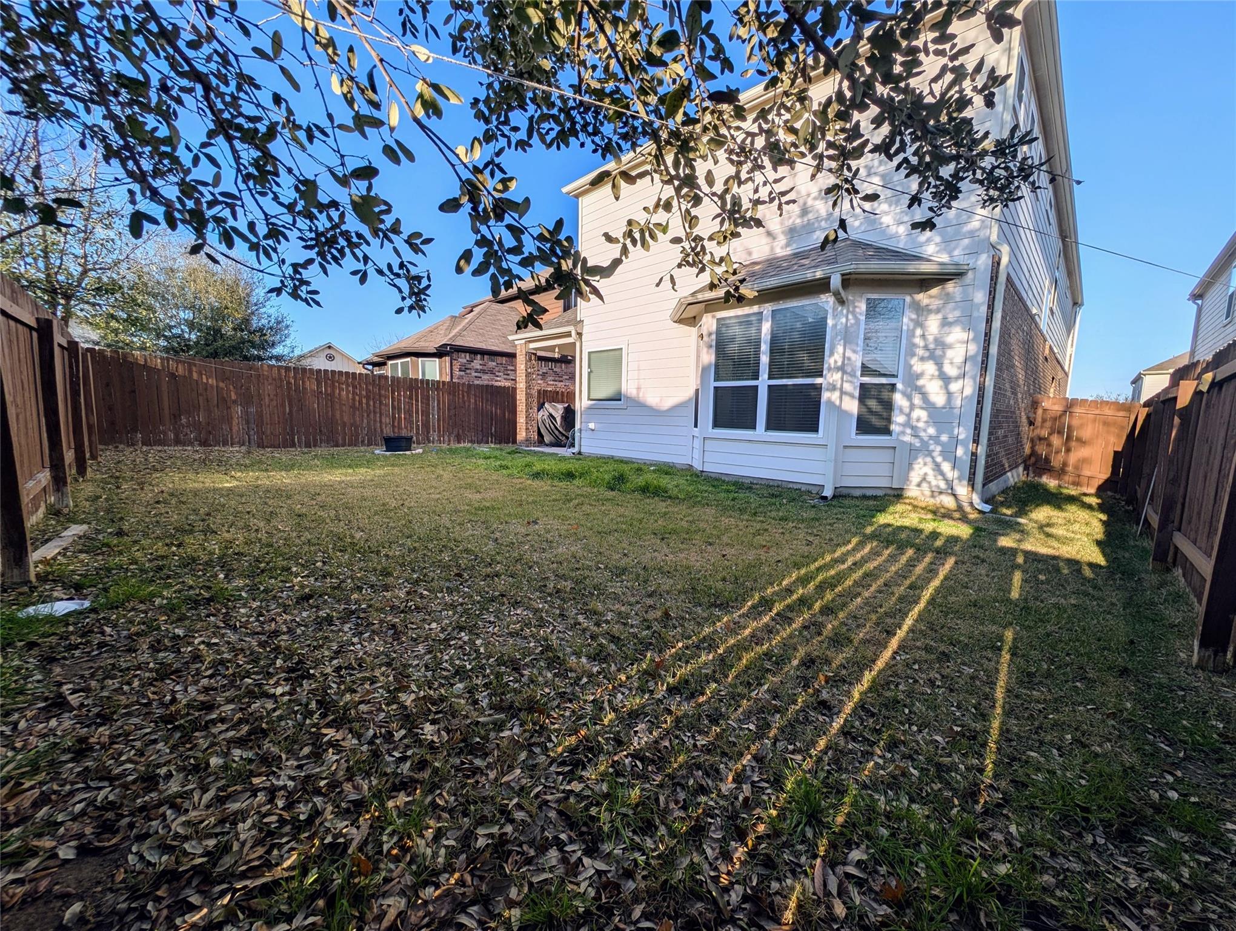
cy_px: 466
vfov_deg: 94.6
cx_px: 618
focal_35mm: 12
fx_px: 429
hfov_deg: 110.5
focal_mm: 2.23
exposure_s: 1/2309
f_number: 1.95
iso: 41
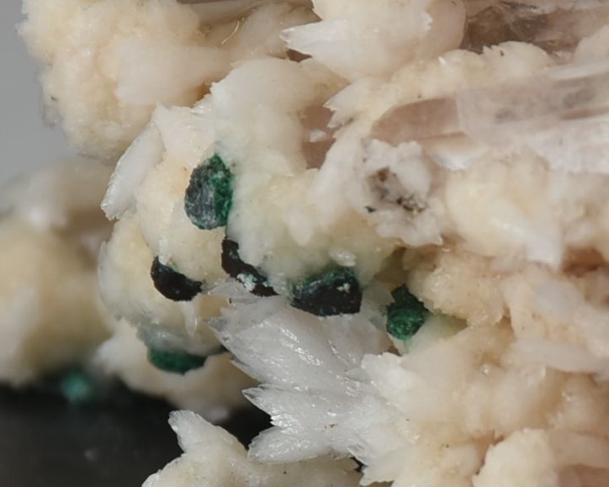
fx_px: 14688
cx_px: 714
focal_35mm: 815
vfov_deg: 1.9
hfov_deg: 2.4
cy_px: 476
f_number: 11
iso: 200
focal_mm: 140
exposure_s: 1/125
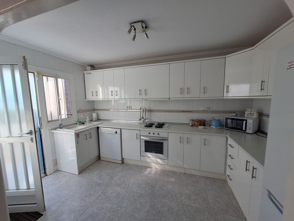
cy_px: 110
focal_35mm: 13
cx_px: 147
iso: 40
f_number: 2.2
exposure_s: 1/153
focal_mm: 1.74
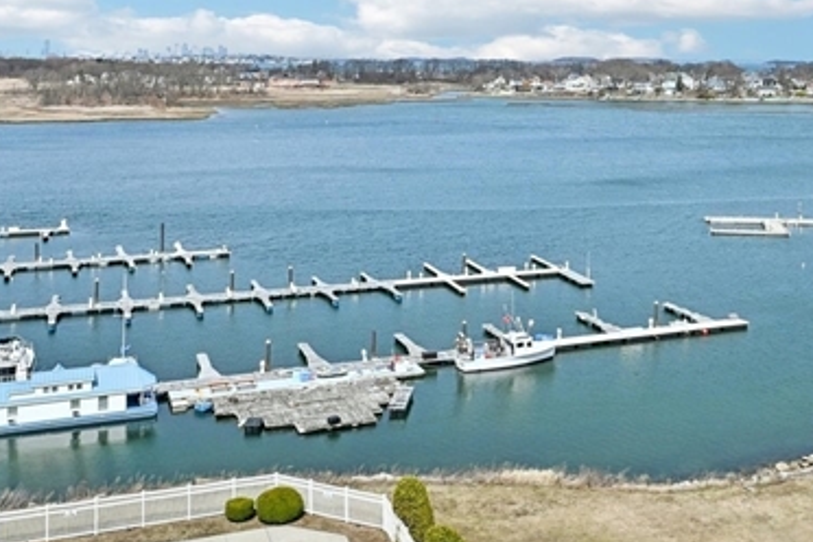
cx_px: 496
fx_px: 994
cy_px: 47
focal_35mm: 44
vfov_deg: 29.2
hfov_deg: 44.2
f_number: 8
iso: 400
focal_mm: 16
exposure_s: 1/2000
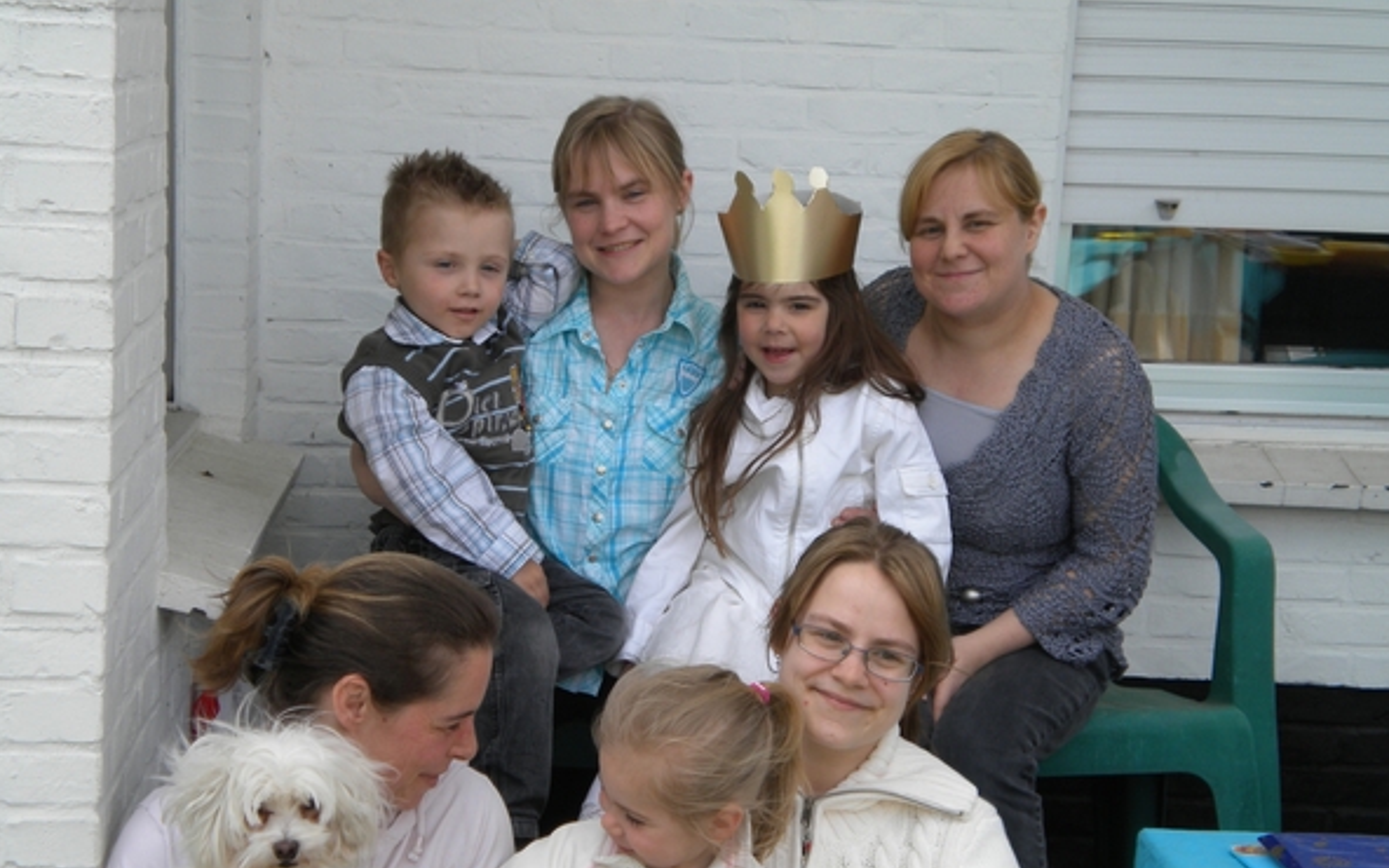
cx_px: 694
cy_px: 479
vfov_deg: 17.8
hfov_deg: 28.2
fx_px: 2763
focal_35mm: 73
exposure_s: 1/267
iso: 80
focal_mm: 12.3
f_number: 4.6
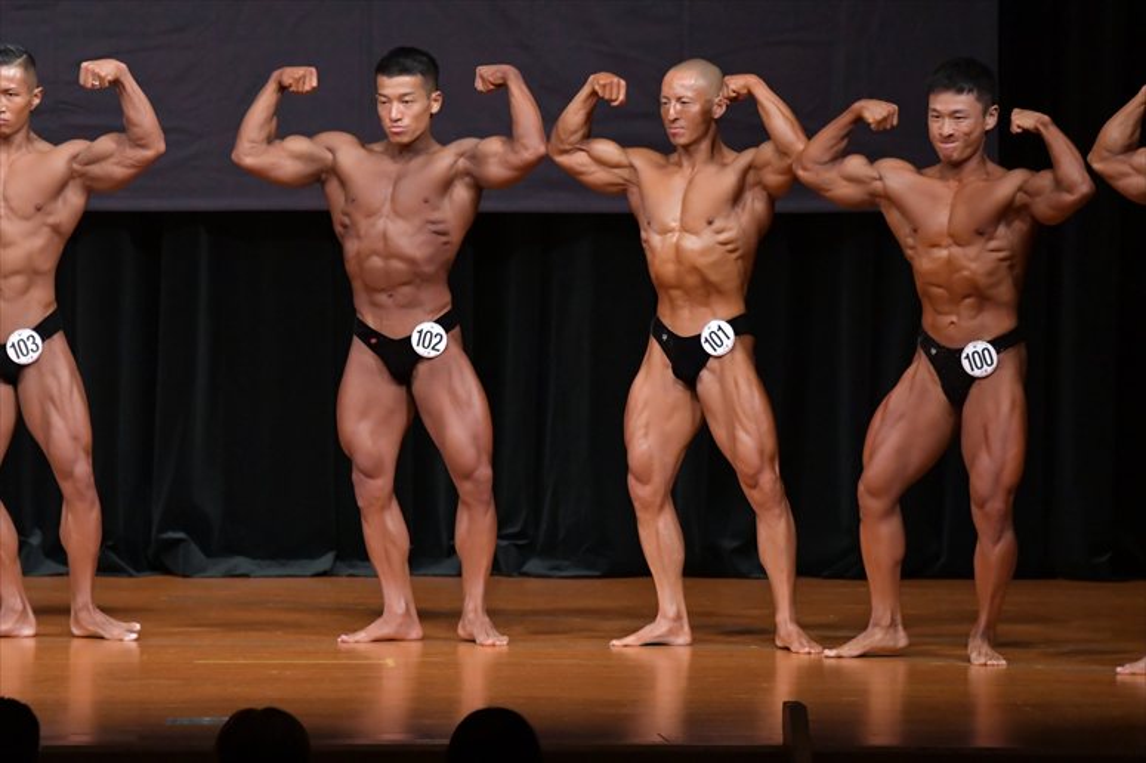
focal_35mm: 270
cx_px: 573
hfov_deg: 7.6
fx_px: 8591
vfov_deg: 5.1
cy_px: 382
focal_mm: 180
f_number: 5.6
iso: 5000
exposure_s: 1/400
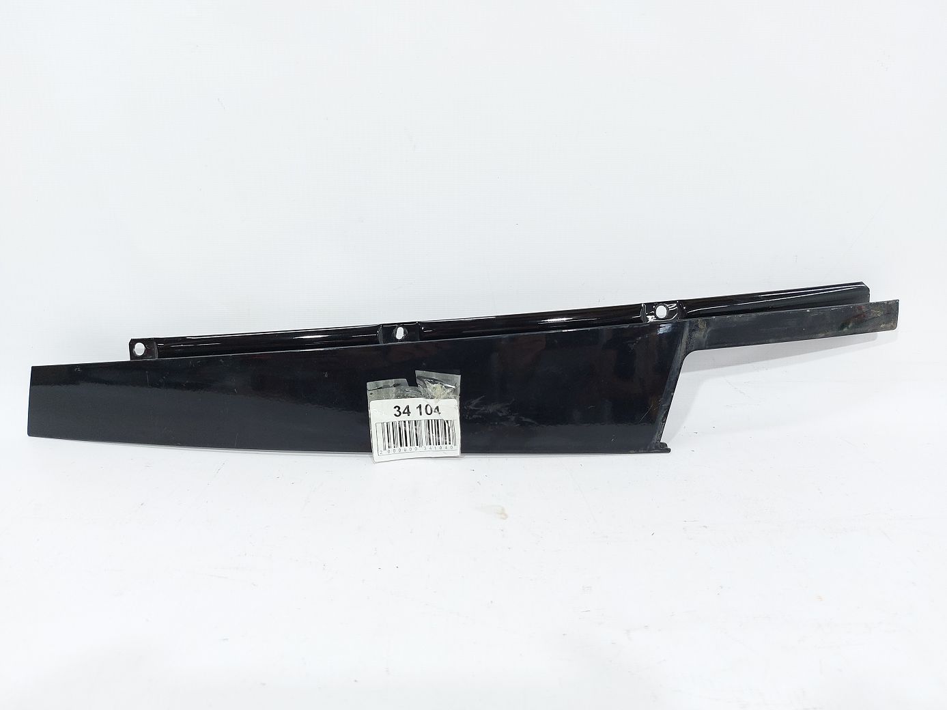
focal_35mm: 24
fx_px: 657
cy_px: 355
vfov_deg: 56.8
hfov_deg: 71.6
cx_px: 474
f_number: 1.8
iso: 64
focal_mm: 5.23
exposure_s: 1/50
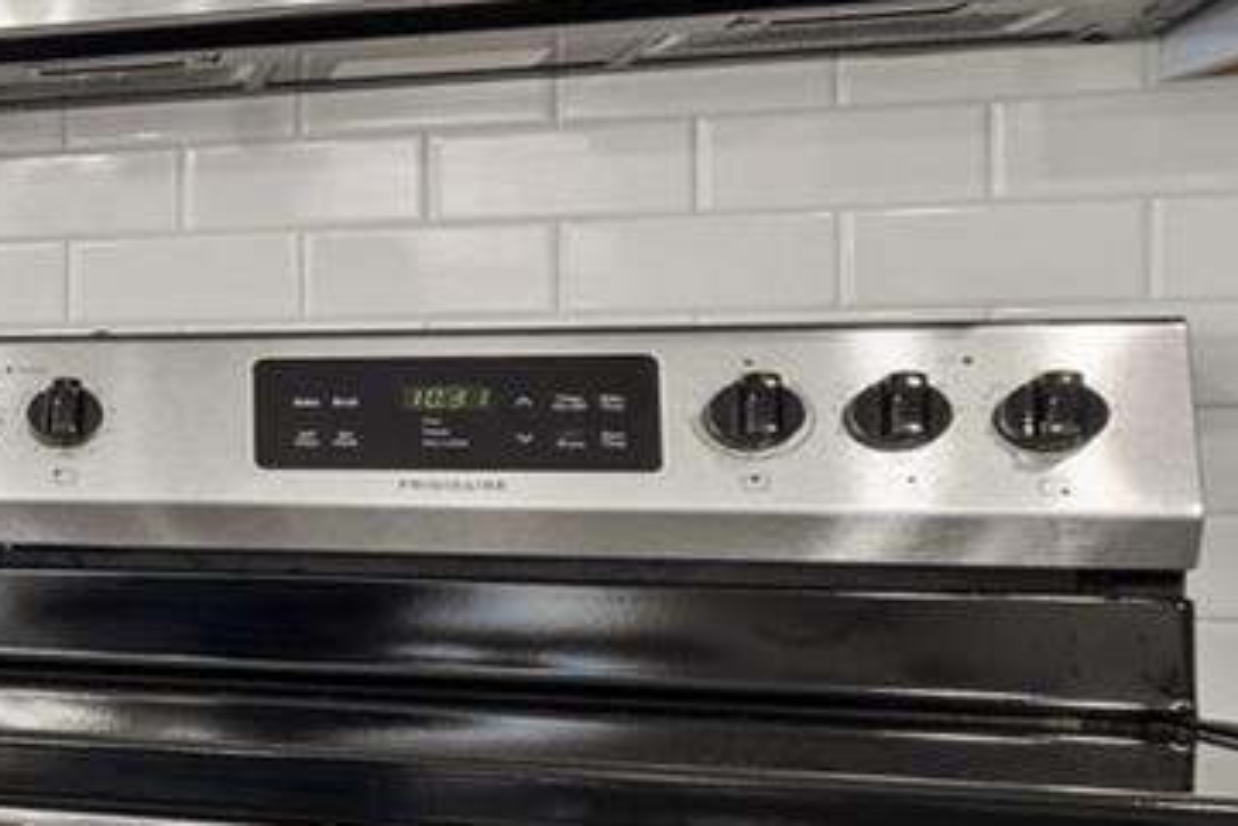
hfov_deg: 14.0
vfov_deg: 20.0
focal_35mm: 68
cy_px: 550
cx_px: -1941
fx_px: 2339
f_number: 10
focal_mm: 12
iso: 200
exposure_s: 1
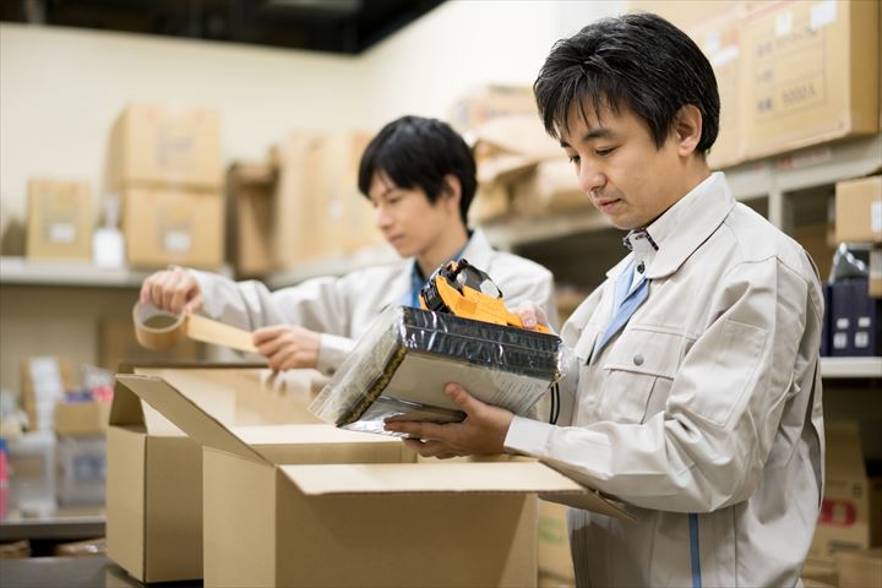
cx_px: 441
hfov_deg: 36.2
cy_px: 294
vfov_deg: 24.6
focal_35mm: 55
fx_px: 1347
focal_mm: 55
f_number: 1.8
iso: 400
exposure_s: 1/200
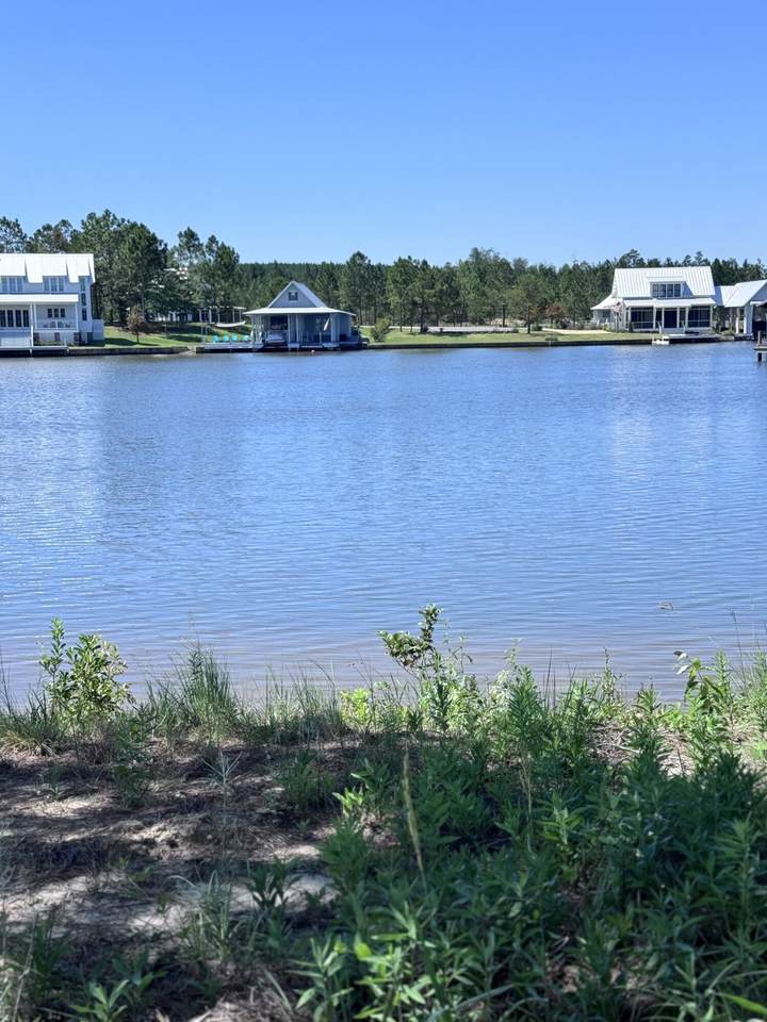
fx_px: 1418
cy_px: 511
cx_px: 384
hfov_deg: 30.3
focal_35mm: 48
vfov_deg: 39.7
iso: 64
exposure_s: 1/4049
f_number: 1.78
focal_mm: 6.76
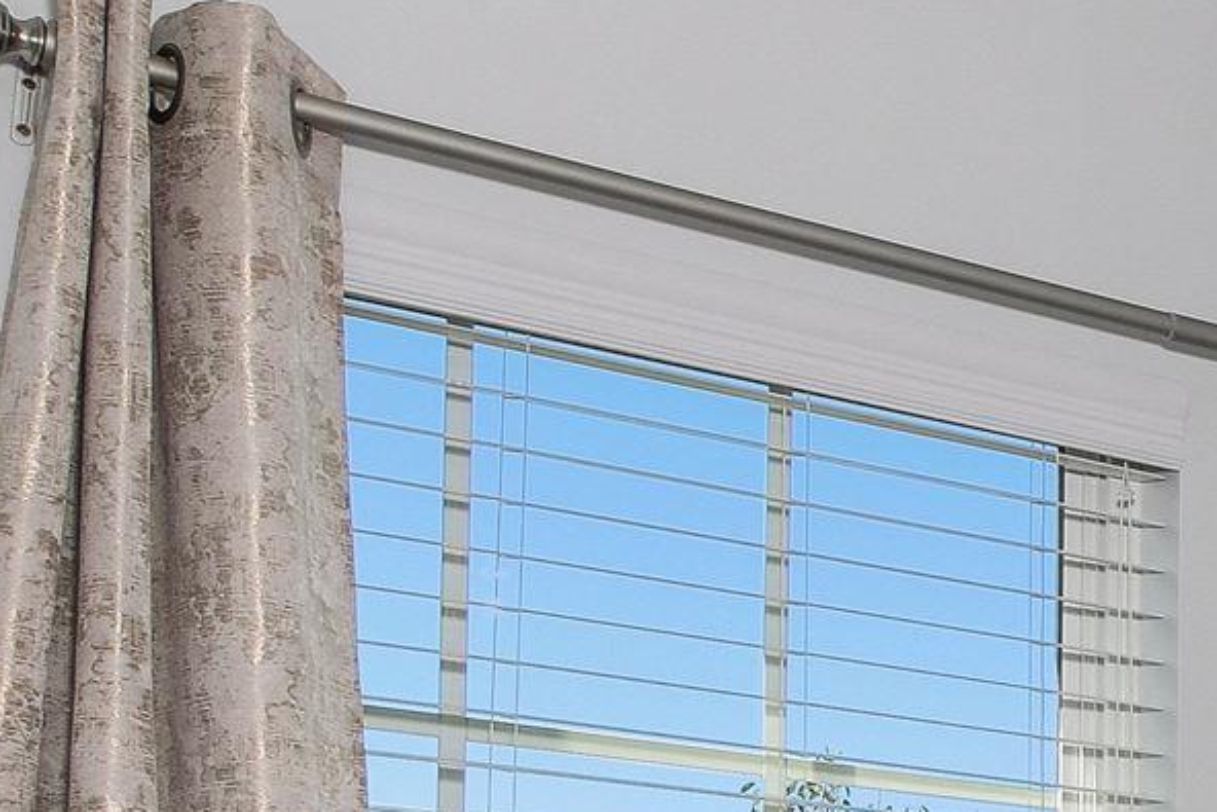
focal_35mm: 86
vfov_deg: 14.6
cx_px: 2574
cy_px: 1297
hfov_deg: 16.5
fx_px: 2894
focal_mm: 11
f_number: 2.8
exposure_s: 1/30
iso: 100
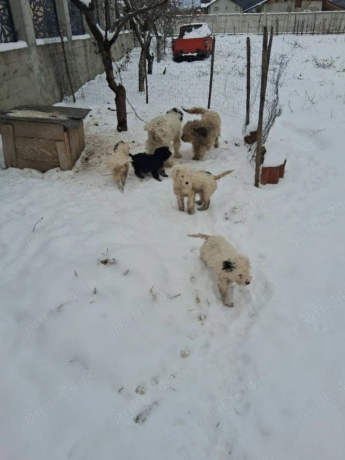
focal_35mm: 26
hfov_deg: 53.1
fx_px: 345
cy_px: 230
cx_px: 172
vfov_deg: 67.3
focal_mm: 3.98
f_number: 1.8
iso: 25
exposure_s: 1/625
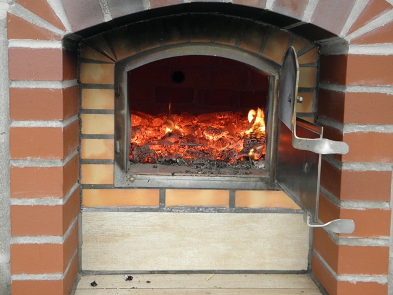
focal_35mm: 54
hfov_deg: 35.5
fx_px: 613
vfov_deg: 27.0
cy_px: 148
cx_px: 196
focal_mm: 9.7
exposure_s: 1/50
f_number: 4.1
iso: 160
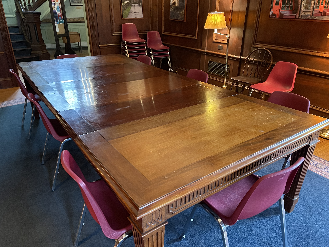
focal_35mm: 26
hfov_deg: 67.3
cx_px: 164
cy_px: 124
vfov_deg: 53.1
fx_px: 247
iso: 640
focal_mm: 4.2
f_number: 1.6
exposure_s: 1/30
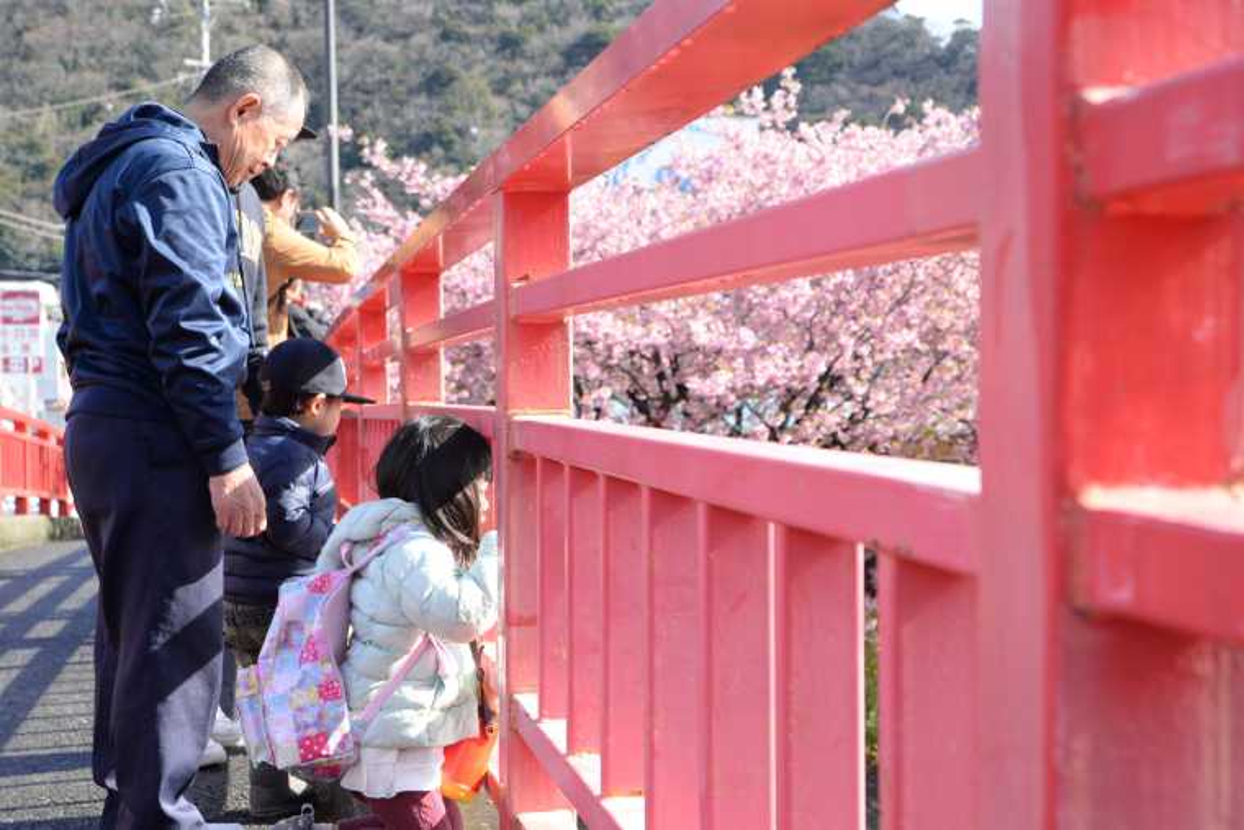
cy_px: 415
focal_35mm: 60
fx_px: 2074
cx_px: 622
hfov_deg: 33.4
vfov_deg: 22.6
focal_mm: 60
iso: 800
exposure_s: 1/400
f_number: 11
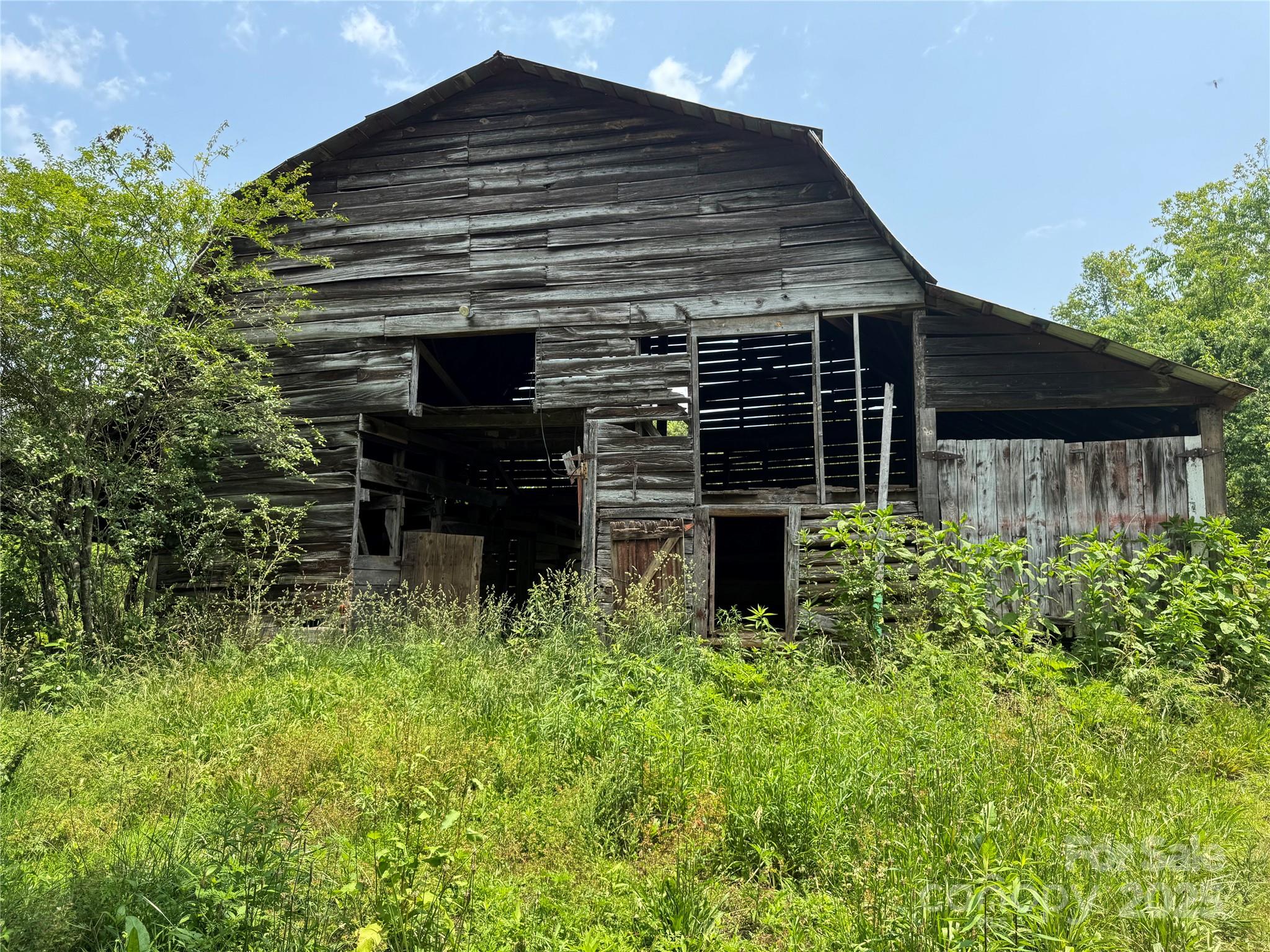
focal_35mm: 24
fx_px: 881
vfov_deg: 56.8
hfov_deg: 71.6
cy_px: 476
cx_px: 635
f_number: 1.78
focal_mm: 6.76
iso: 80
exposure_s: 1/1488
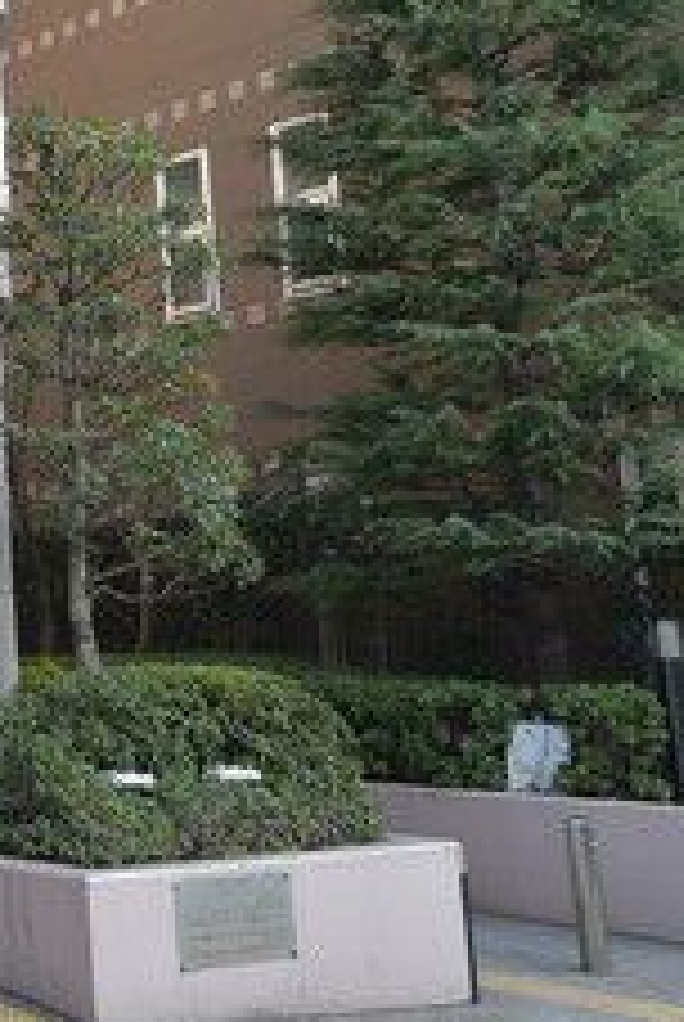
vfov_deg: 33.9
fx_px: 1648
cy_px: 295
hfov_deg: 19.6
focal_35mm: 58
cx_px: -414
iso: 400
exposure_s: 1/250
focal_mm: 22
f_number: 5.6
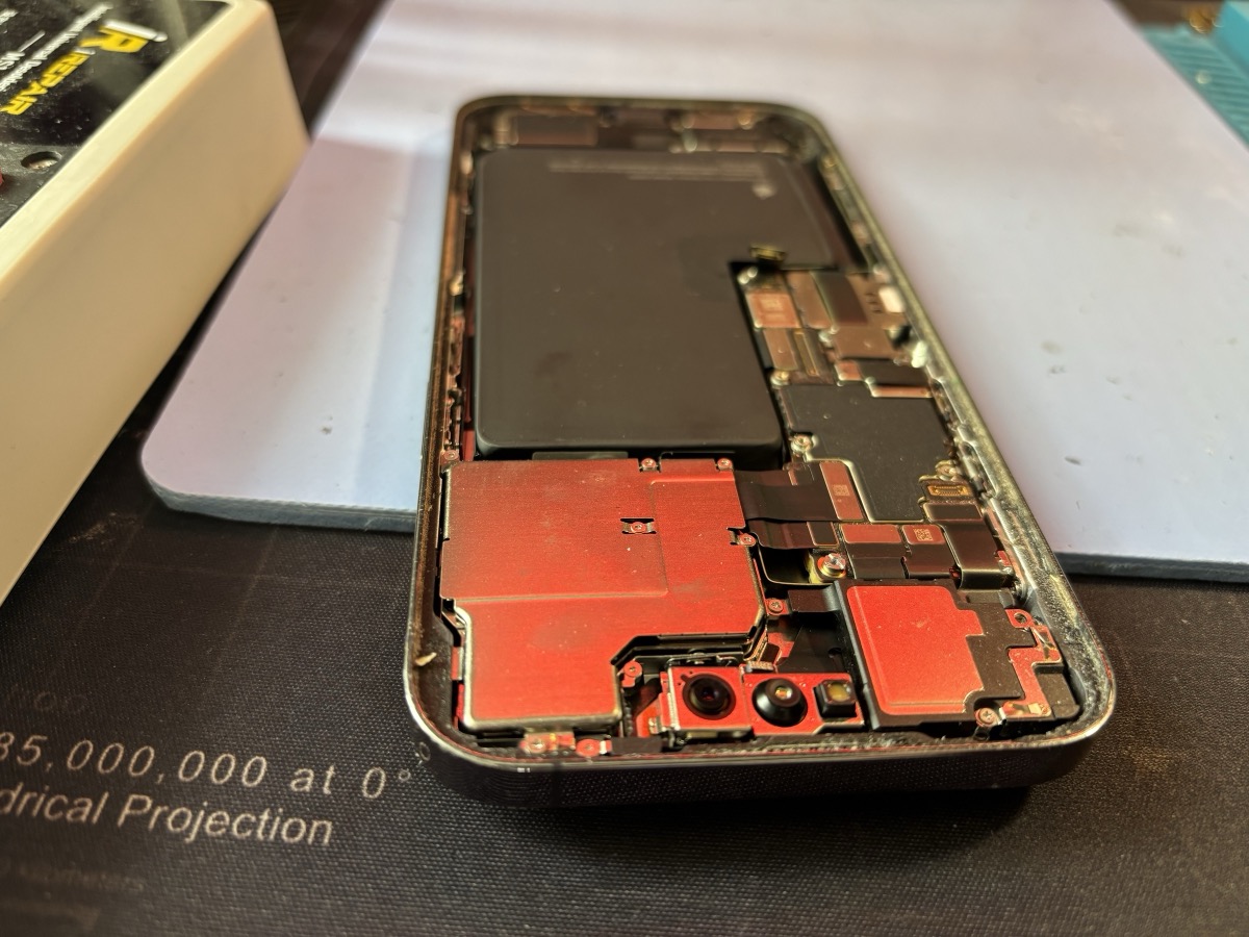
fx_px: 938
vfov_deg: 53.1
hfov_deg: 67.3
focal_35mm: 26
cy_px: 468
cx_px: 624
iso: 125
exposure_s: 1/65
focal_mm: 5.96
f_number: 1.6
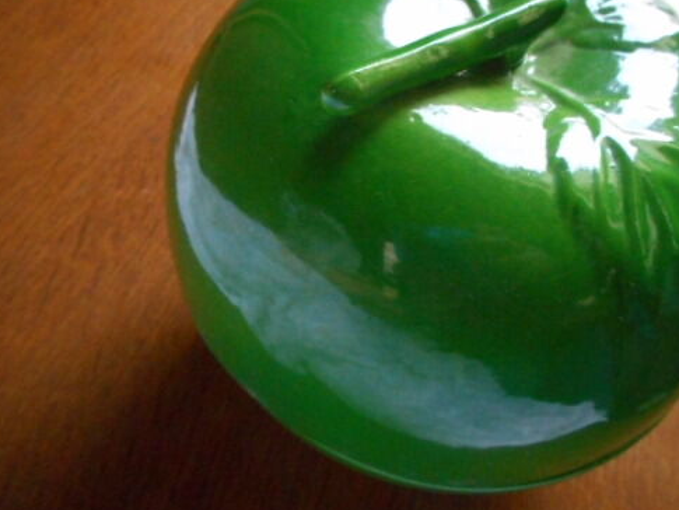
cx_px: 416
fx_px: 647
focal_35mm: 33
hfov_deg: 54.8
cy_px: 216
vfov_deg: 42.8
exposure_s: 1/25
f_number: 3.7
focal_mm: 4.5
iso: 800
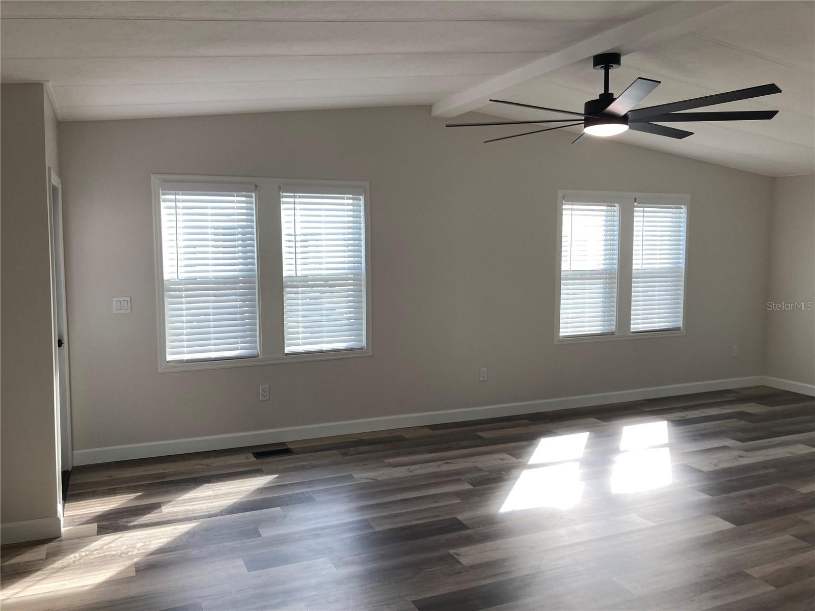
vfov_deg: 49.7
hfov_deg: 63.4
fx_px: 659
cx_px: 408
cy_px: 306
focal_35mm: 28
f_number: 1.8
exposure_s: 1/120
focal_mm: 3.99
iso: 25
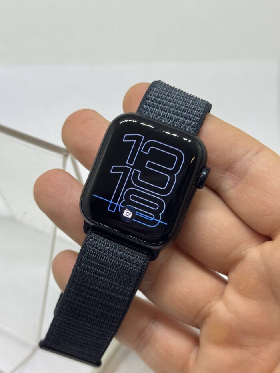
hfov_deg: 30.3
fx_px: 518
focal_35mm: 48
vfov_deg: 39.7
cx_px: 140
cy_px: 186
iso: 64
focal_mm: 6.76
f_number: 1.78
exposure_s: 1/121
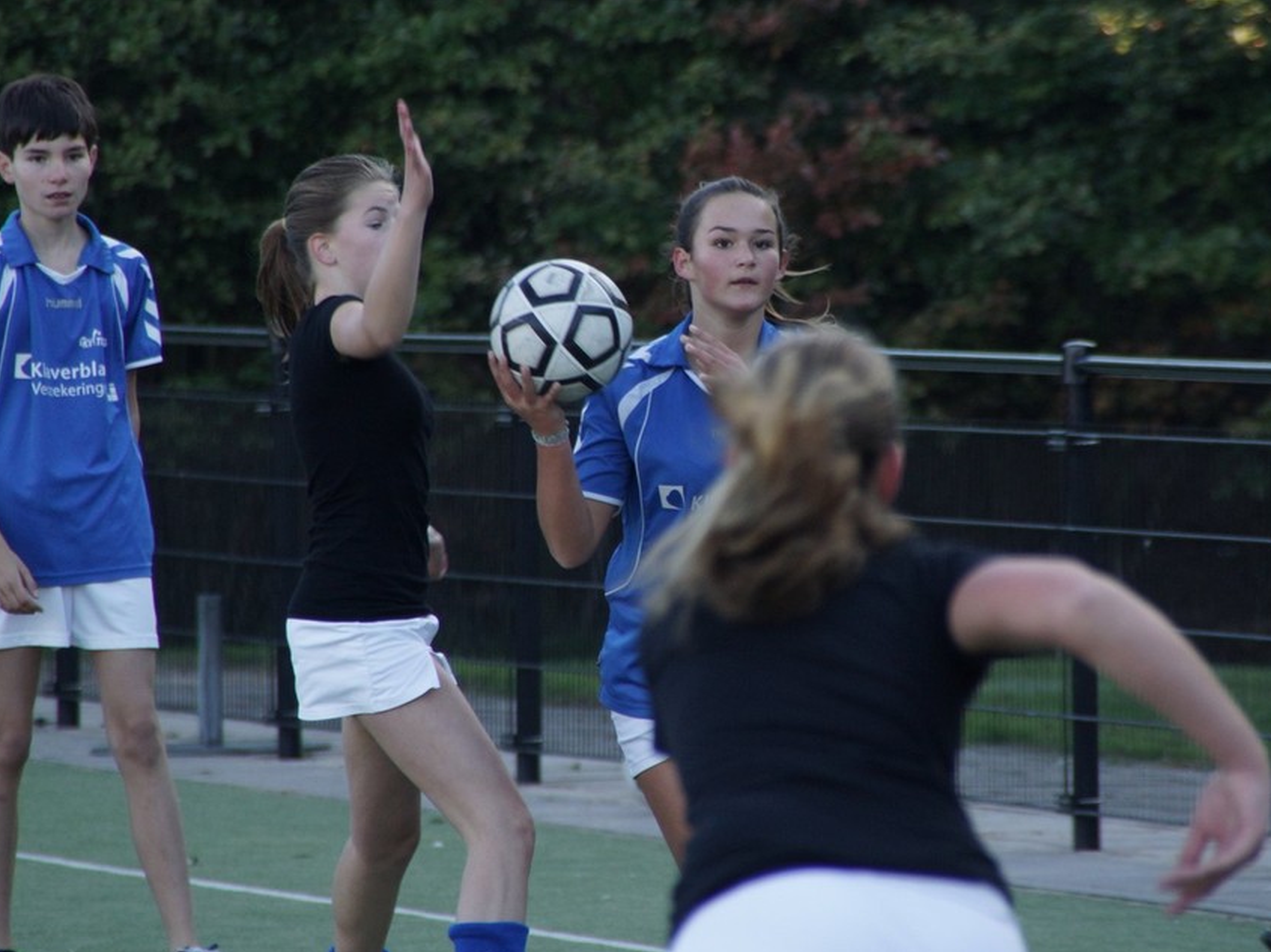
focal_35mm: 437
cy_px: 511
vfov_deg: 3.4
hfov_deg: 4.5
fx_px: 16039
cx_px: 546
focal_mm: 250
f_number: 6.3
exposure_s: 1/250
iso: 400
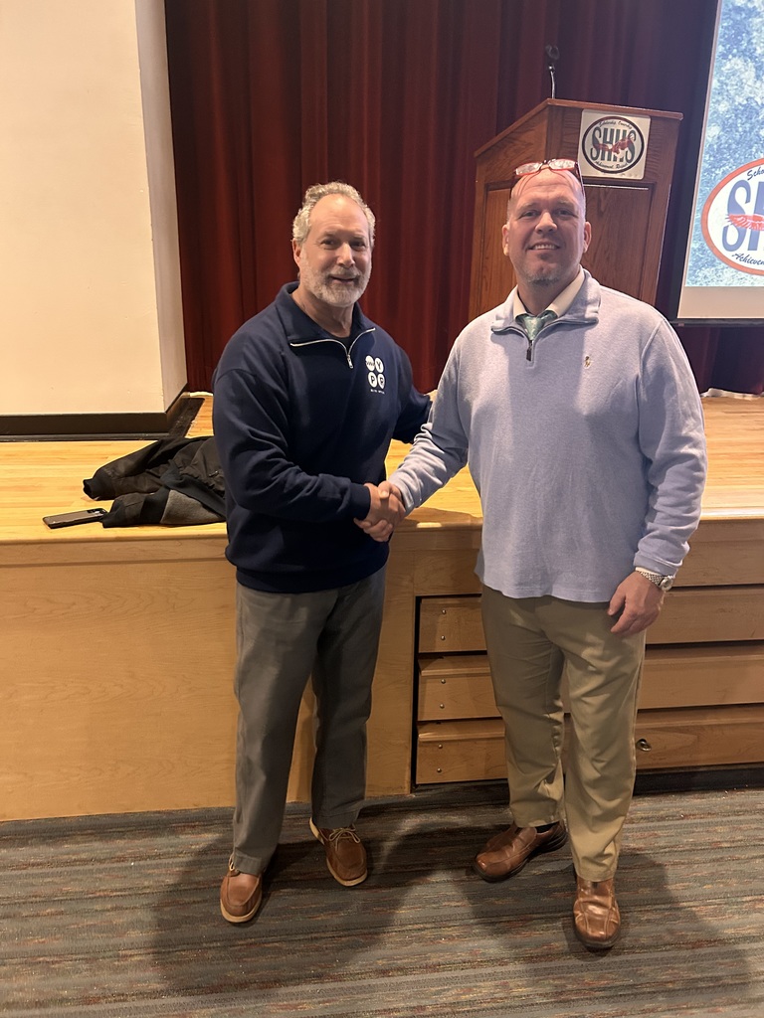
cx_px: 382
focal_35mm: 26
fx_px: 765
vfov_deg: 67.3
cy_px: 509
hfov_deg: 53.1
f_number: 1.5
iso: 640
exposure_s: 1/30
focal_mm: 5.7
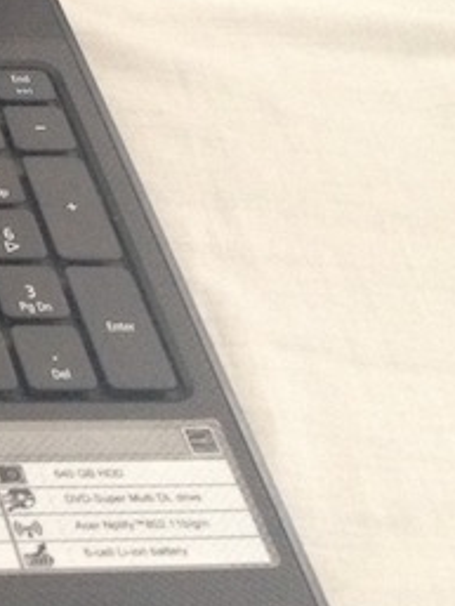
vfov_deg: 14.1
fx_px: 2382
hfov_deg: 10.0
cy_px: -108
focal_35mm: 136
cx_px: -514
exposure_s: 1/20
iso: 250
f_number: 2.4
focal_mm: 4.28
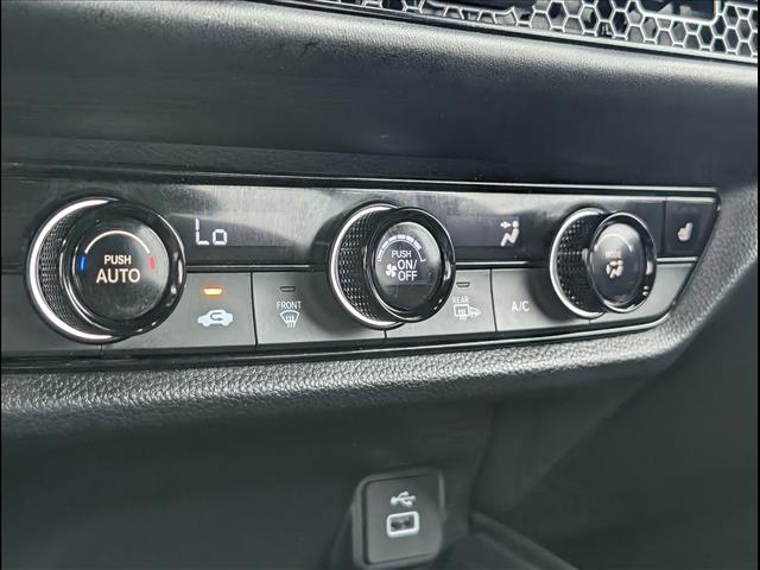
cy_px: 285
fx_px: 1076
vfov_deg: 29.7
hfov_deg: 38.9
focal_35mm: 49
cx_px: 380
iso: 449
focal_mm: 6.9
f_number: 1.68
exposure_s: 1/182
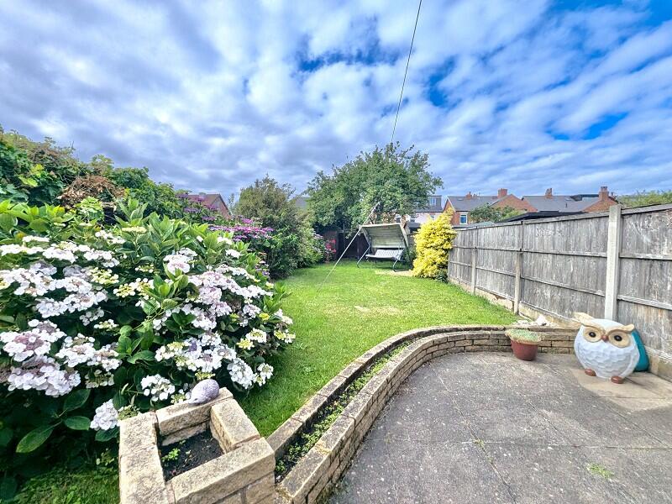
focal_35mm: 13
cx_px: 336
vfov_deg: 89.9
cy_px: 252
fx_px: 252
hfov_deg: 106.2
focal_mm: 1.95
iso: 49
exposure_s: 1/1996
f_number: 2.2
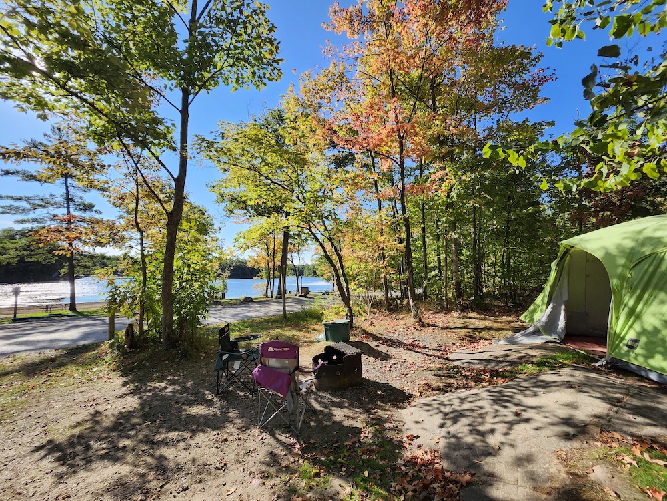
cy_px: 250
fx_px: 250
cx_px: 334
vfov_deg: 89.9
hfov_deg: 106.2
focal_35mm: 13
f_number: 2.2
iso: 40
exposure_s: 1/1205
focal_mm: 1.74
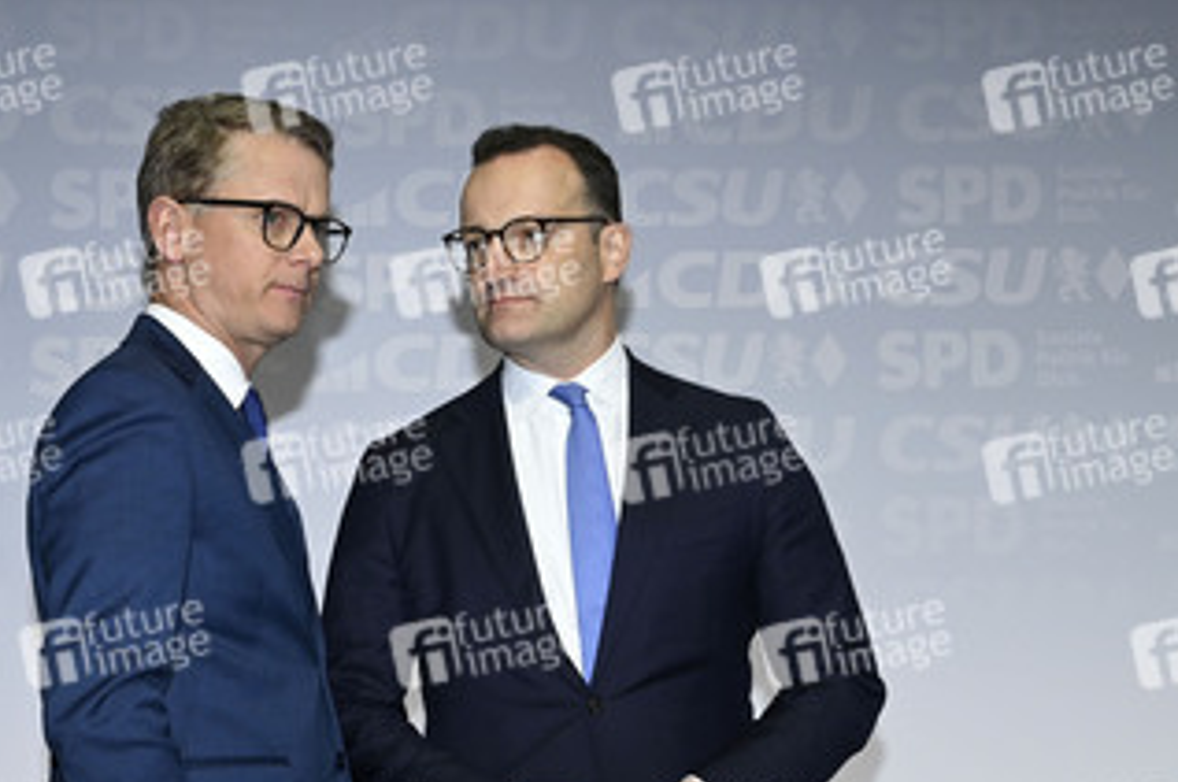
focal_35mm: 71
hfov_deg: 28.3
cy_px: 552
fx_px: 2320
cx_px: 387
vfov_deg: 19.0
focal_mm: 50
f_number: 7.1
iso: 2000
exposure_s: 1/250
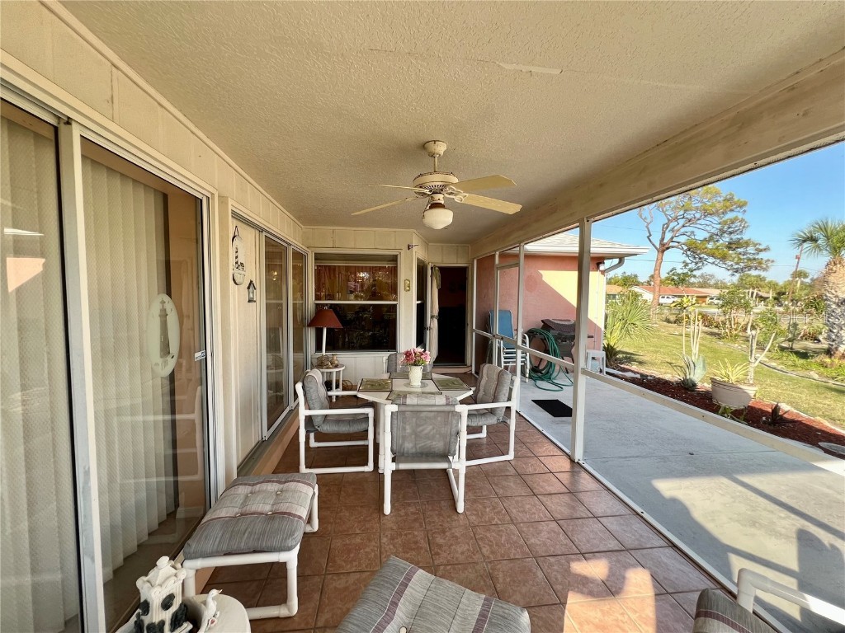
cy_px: 316
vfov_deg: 89.9
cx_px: 422
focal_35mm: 13
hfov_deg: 106.2
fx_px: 317
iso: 32
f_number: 1.8
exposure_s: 1/109
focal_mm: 1.57
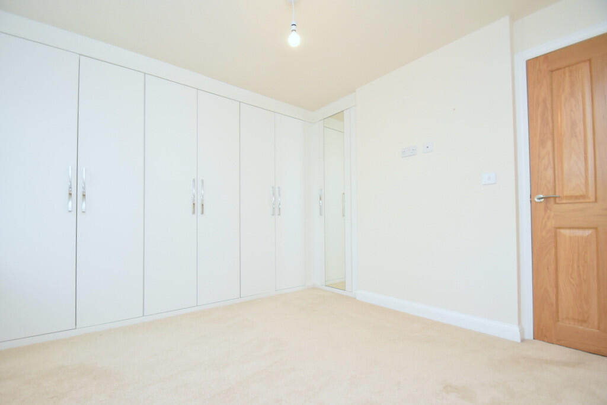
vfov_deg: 77.3
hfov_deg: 100.4
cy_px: 202
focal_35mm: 15
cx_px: 304
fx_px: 253
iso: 800
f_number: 4
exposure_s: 1/160
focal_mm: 10
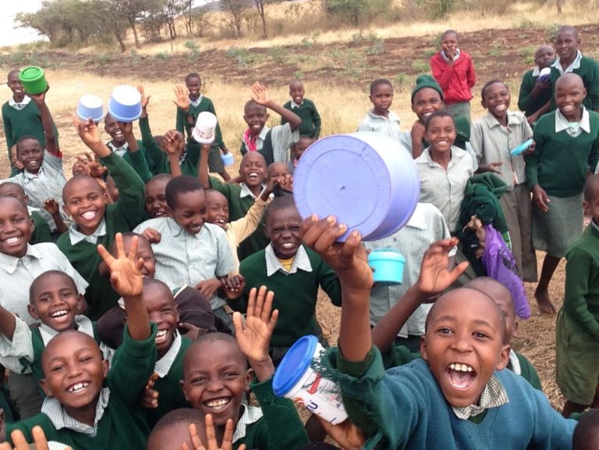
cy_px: 225
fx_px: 606
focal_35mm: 35
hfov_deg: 52.6
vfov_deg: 40.7
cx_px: 300
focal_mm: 2.18
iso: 32
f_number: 2.4
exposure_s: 1/187
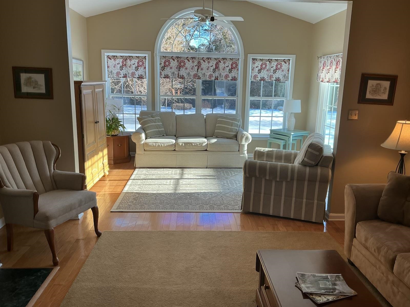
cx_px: 205
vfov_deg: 48.2
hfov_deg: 61.7
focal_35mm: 29
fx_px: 343
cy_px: 154
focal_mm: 3
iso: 25
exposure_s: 1/120
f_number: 1.8
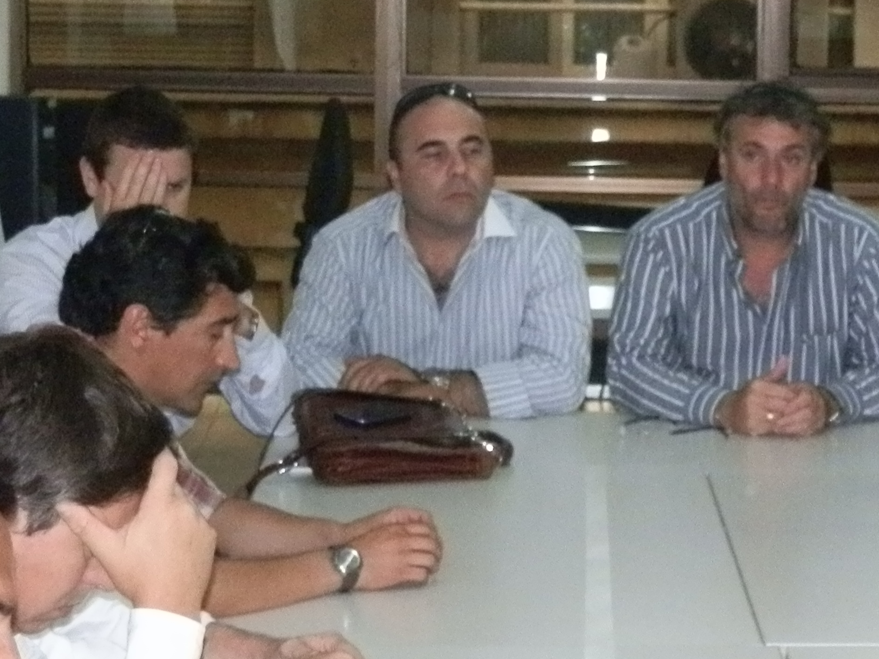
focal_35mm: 139
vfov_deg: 10.7
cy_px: 466
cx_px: 848
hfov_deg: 14.0
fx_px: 3529
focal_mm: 10.99
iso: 500
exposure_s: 1/100
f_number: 3.7
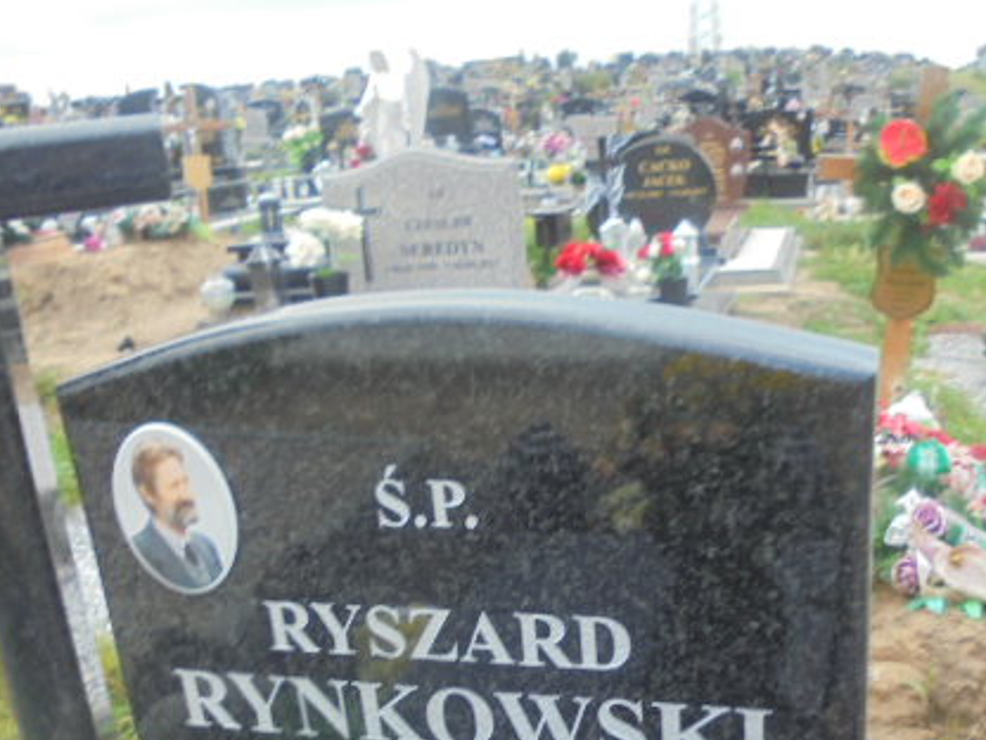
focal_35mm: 40
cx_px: 512
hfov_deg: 46.8
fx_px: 1139
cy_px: 548
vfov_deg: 35.2
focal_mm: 4.6
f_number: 3.5
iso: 100
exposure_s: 1/125
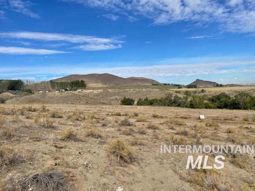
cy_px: 93
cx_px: 123
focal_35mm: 27
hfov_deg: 65.3
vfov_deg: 51.3
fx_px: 199
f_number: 1.6
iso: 32
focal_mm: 4.2
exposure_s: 1/4651
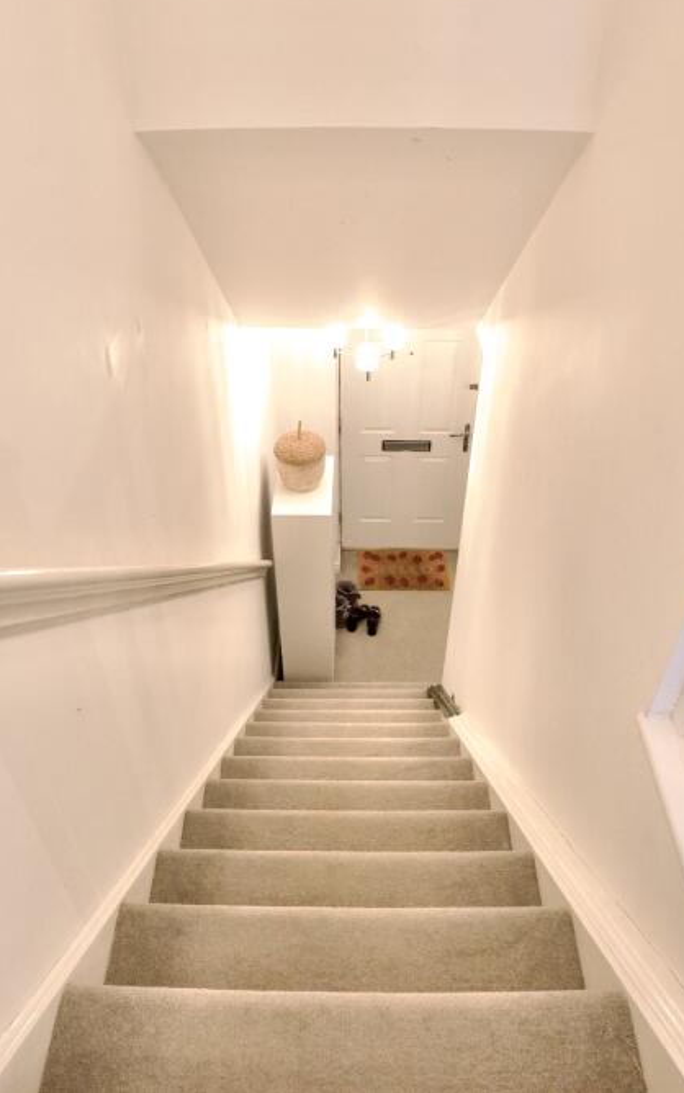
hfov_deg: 49.3
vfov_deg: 72.5
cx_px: 339
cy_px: 535
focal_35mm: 25
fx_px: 745
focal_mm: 16
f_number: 6.3
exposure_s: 1/80
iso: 4000
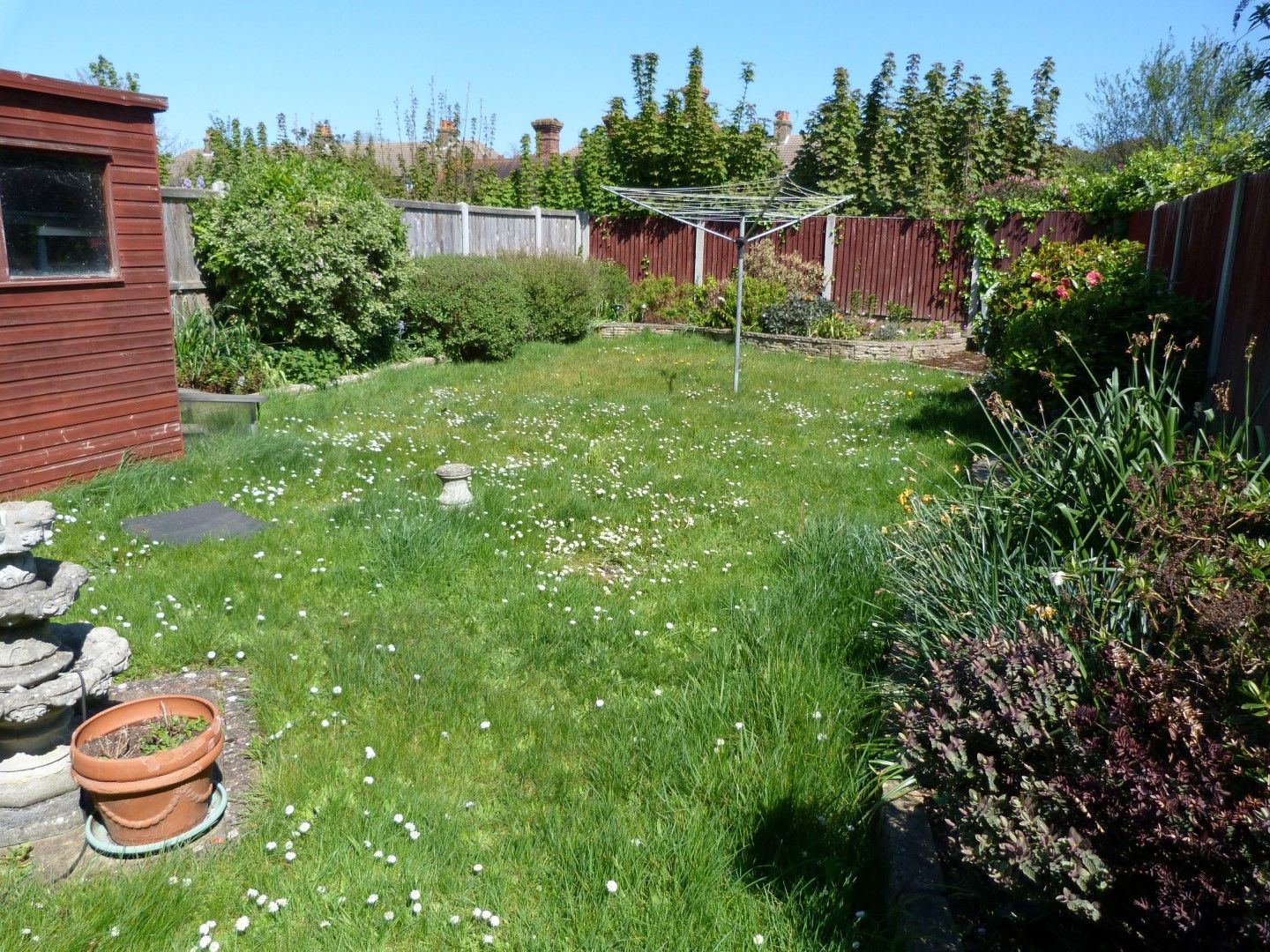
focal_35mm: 25
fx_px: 917
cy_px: 476
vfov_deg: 54.9
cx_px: 635
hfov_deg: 69.4
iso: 80
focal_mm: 4.5
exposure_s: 1/640
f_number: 2.8
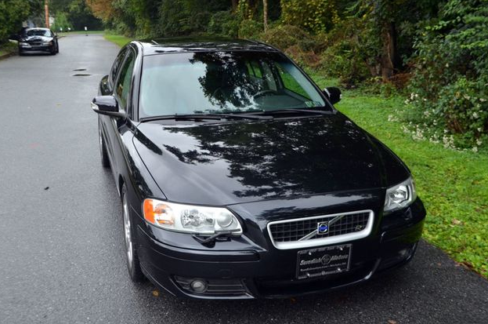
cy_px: 165
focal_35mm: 37
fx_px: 501
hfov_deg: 52.0
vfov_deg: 35.8
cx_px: 240
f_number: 5.6
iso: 400
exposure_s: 1/125
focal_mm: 24
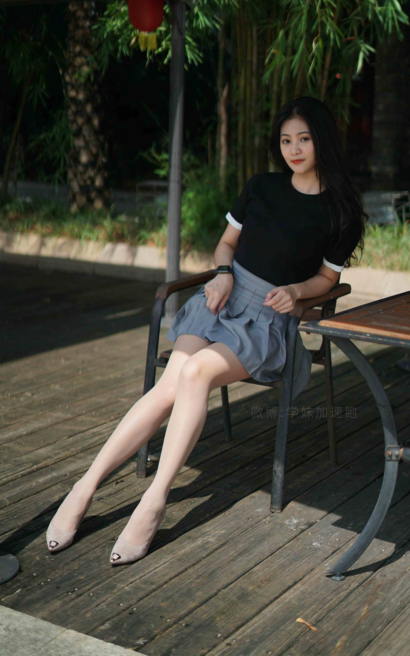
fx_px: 930
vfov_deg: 38.9
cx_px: 208
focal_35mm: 52
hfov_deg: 24.9
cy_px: 323
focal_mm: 50
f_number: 1.8
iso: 200
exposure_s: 1/8000
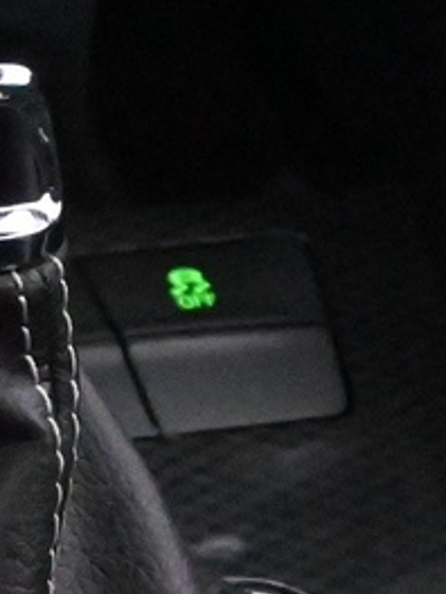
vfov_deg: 6.8
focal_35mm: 292
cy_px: 416
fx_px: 5015
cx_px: -9
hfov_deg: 5.1
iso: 18000
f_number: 5
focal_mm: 33
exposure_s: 1/50
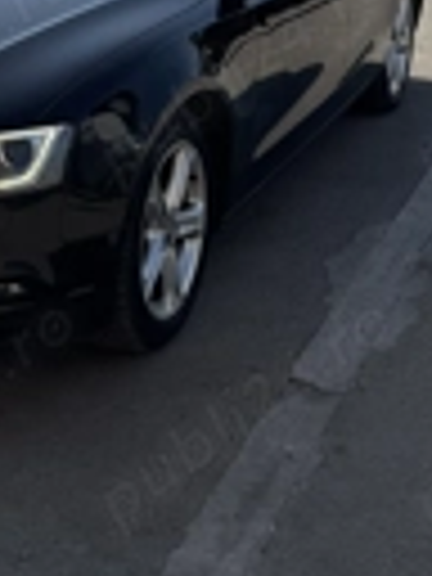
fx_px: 1248
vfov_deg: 25.7
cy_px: 144
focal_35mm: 75
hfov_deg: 19.4
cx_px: 86
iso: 80
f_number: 1.78
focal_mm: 6.76
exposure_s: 1/5348
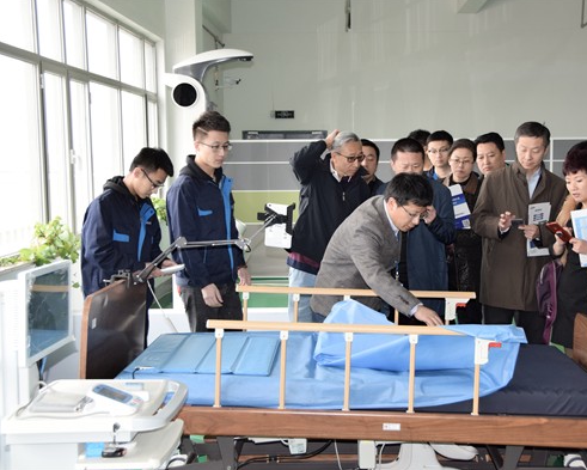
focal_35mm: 55
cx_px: 338
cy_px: 234
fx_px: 956
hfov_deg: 34.1
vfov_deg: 27.6
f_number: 5.6
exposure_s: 1/125
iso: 560
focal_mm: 32
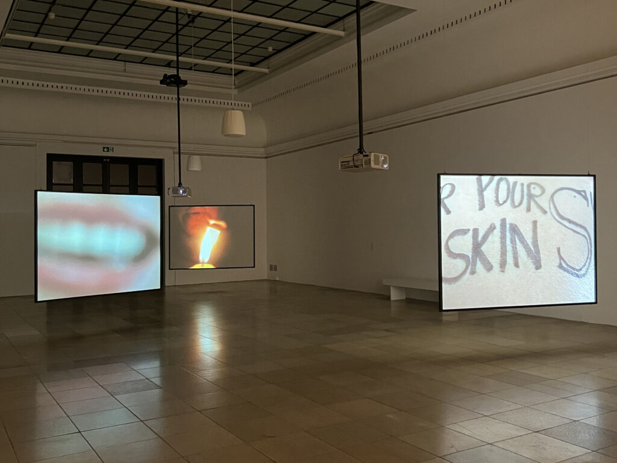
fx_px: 463
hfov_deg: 67.3
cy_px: 232
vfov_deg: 53.1
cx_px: 308
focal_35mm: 26
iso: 125
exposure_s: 1/100
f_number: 1.6
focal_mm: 5.1
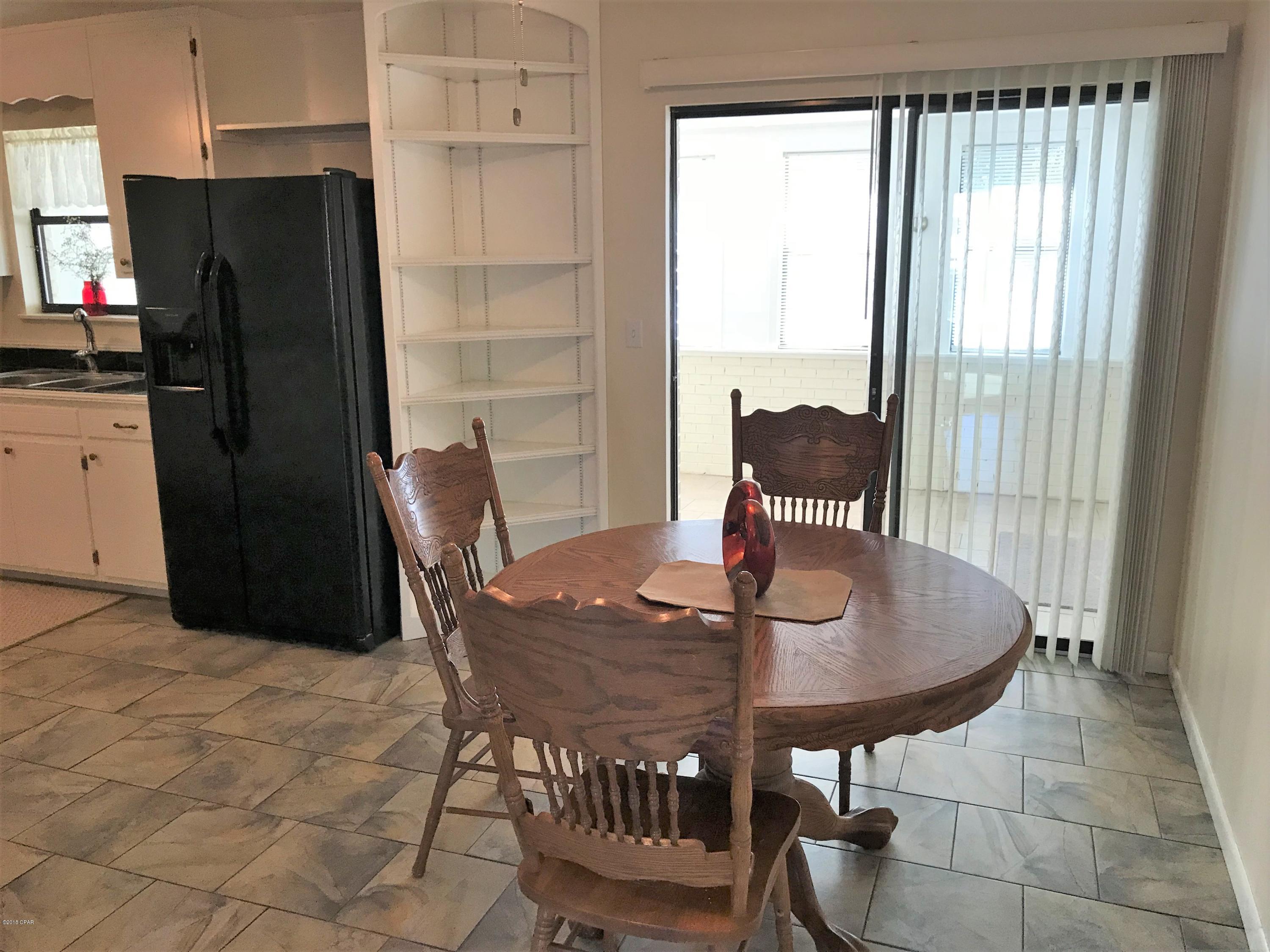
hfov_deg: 63.4
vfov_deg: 49.7
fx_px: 1027
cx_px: 635
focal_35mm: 28
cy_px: 476
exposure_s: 1/30
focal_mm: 3.99
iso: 32
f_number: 1.8
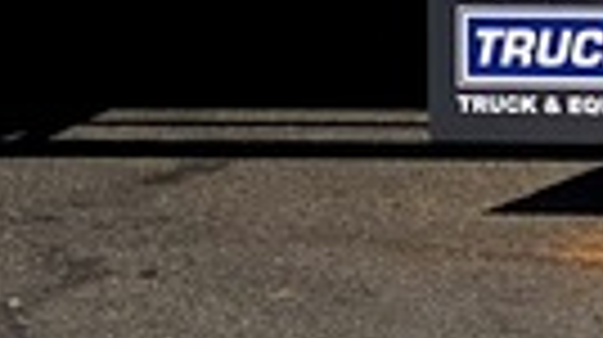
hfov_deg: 6.5
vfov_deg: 3.5
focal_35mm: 331
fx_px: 5286
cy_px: -958
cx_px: 40
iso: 25
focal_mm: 6
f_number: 2
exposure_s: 1/4348
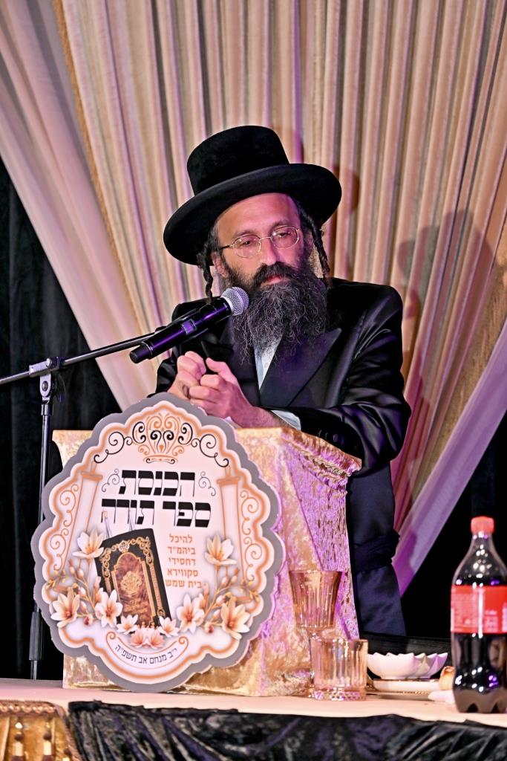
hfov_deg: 11.4
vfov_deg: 17.1
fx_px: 2534
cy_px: 380
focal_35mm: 120
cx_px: 254
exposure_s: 1/160
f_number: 4
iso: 400
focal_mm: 120
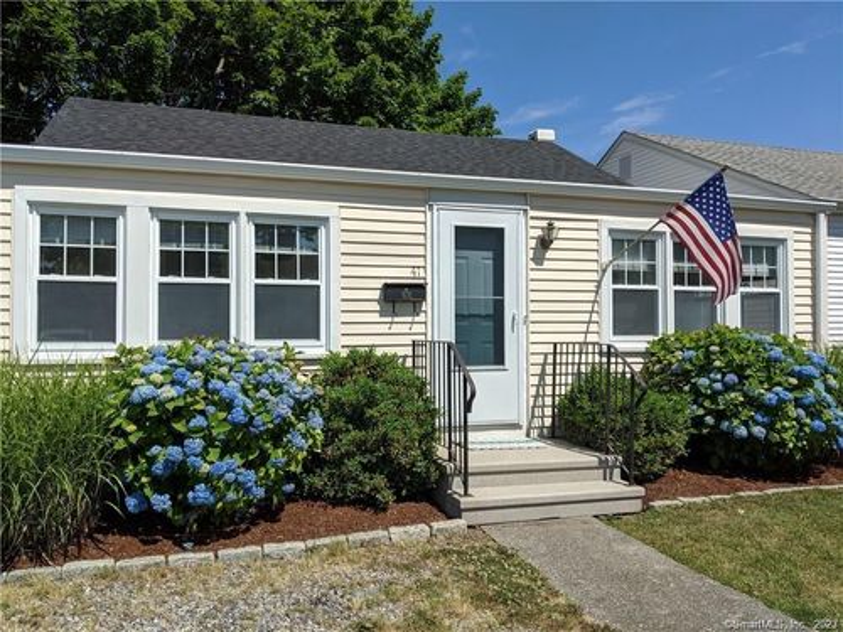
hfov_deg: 65.3
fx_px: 658
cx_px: 422
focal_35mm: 27
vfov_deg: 51.4
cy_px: 316
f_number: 1.8
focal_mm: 4.44
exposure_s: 1/4673
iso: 49
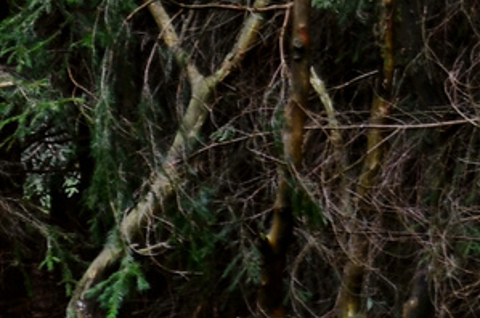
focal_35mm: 213
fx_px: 2834
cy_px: 517
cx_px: -181
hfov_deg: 9.5
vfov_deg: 6.3
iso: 100
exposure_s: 1/40
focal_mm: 26
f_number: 3.8
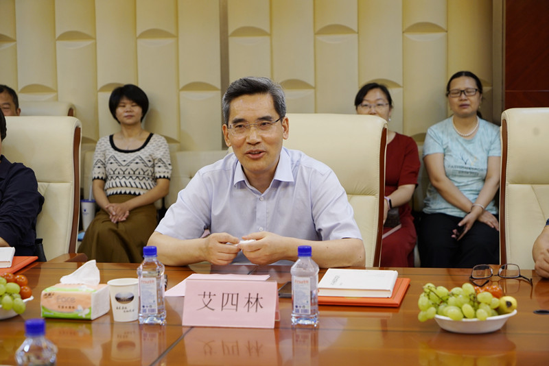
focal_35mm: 70
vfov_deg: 19.5
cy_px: 183
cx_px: 274
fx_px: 1068
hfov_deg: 28.8
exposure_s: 1/25
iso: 800
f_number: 5.6
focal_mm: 70
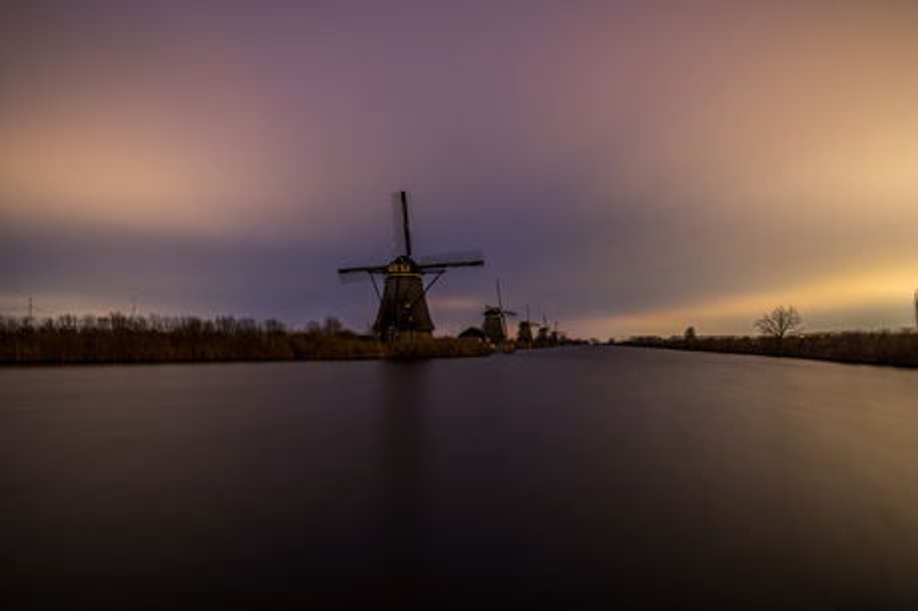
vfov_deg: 53.1
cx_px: 459
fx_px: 612
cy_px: 306
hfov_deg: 73.8
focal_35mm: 24
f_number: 8
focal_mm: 24
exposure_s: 120
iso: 100
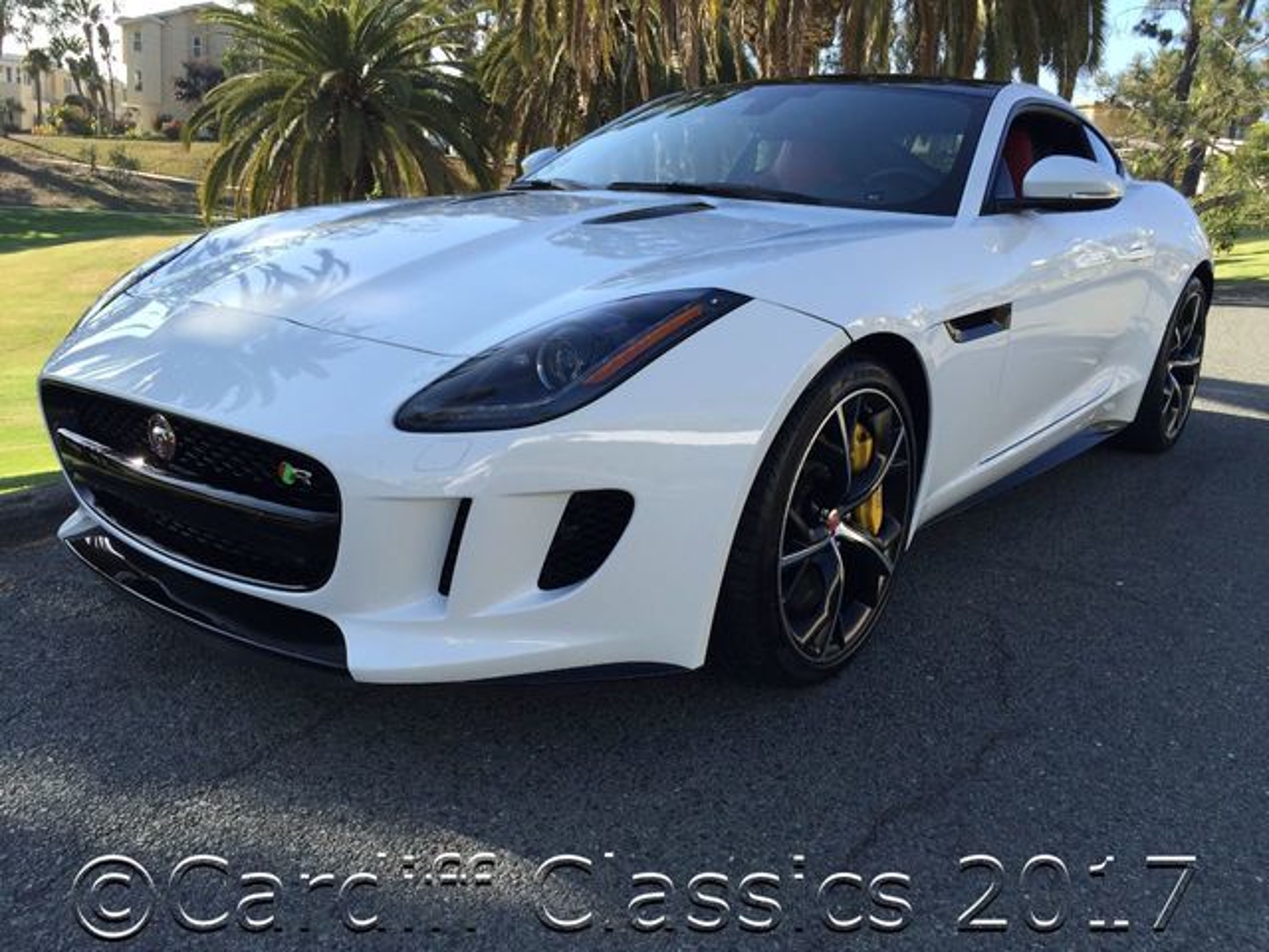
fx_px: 1063
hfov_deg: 61.7
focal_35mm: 29
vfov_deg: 48.2
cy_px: 476
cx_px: 634
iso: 32
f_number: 2.2
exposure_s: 1/599
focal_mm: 4.15
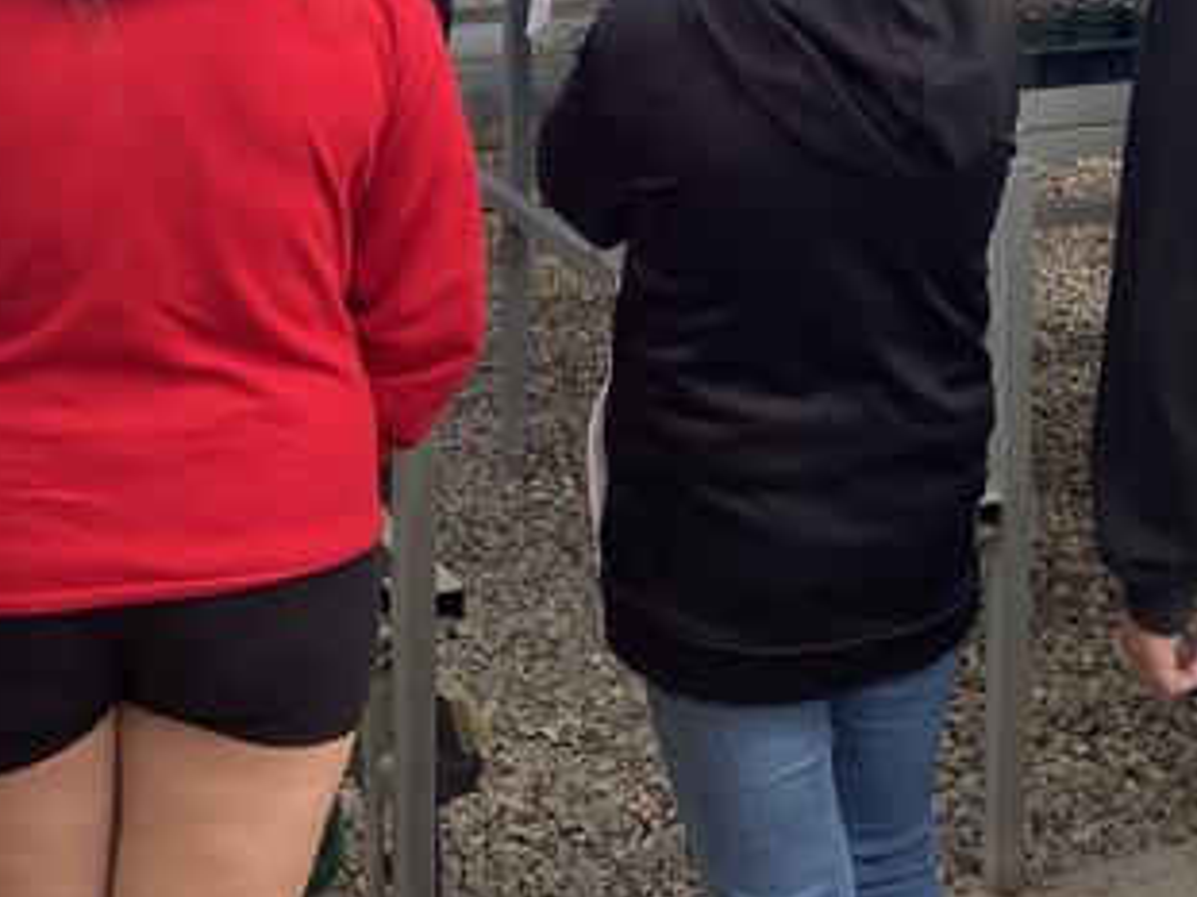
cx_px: 687
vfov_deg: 17.4
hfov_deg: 25.0
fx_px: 2696
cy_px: -354
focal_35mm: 78
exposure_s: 1/473
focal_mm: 4.25
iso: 32
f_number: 1.8
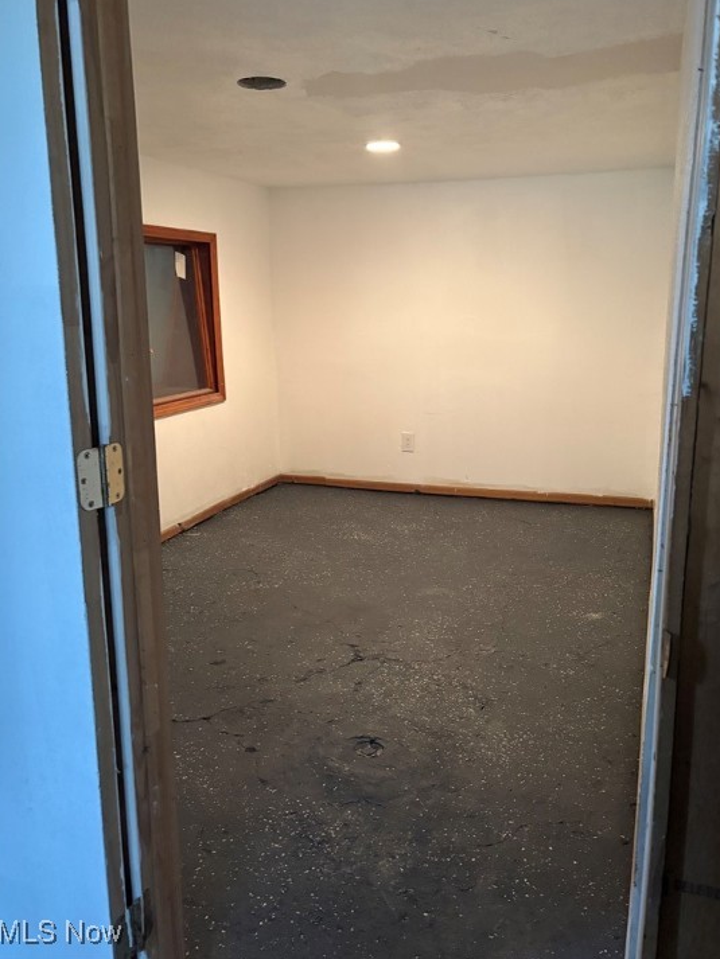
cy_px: 445
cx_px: 377
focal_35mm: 28
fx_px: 776
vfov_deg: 63.4
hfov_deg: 49.7
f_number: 1.6
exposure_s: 1/30
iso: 500
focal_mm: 5.96
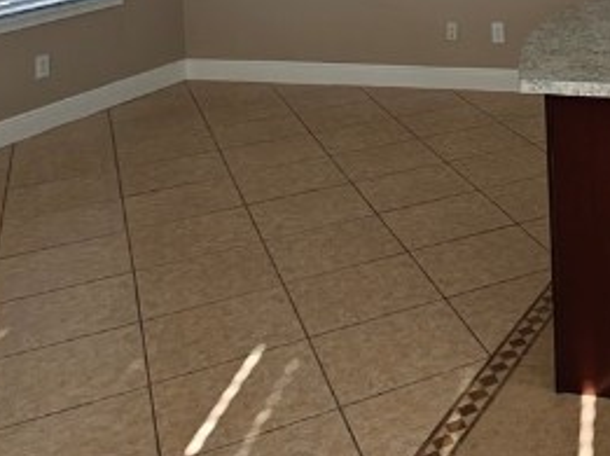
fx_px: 968
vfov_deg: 22.2
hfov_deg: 31.0
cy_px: -213
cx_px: 678
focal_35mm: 55
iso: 64
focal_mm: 2.62
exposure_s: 1/95
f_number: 2.2
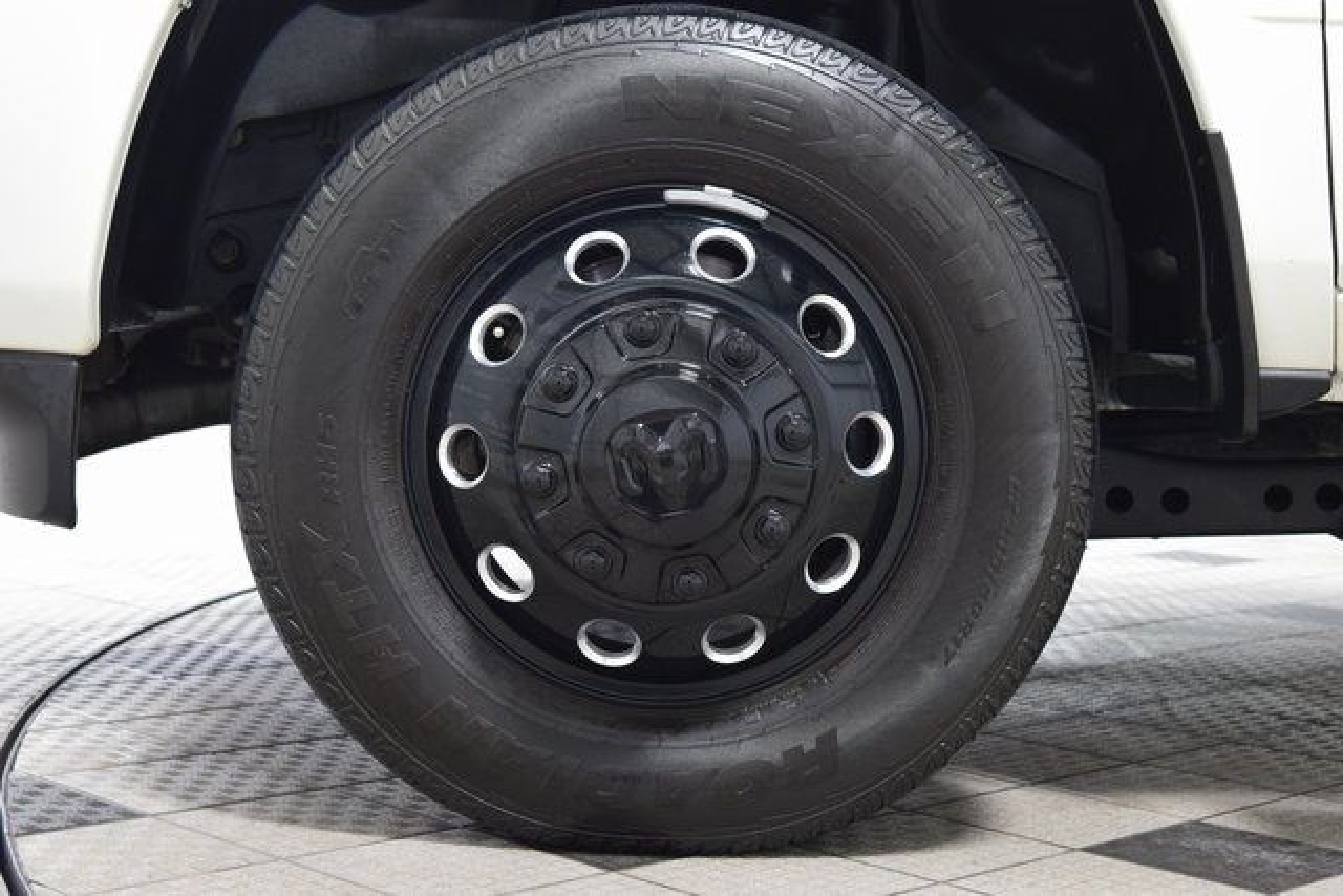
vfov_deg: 21.6
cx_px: 672
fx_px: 2351
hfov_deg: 31.9
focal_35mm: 63
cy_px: 448
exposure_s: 1/15
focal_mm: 42
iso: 1600
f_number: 6.3
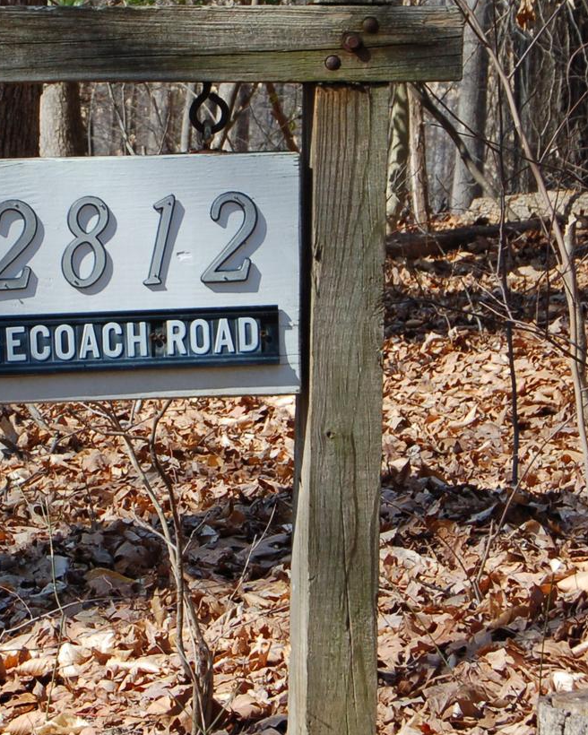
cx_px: 120
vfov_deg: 10.0
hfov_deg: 8.0
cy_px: 171
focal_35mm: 193
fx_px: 4202
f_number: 8
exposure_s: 1/250
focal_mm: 55
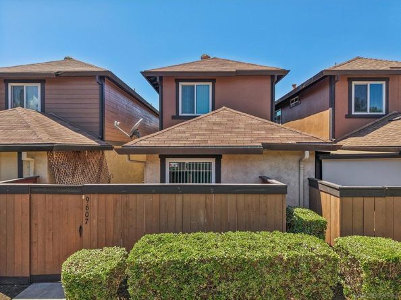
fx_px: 278
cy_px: 150
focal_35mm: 24
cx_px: 200
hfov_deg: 71.6
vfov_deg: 56.8
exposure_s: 1/5000
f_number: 1.8
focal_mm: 8.67
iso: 210
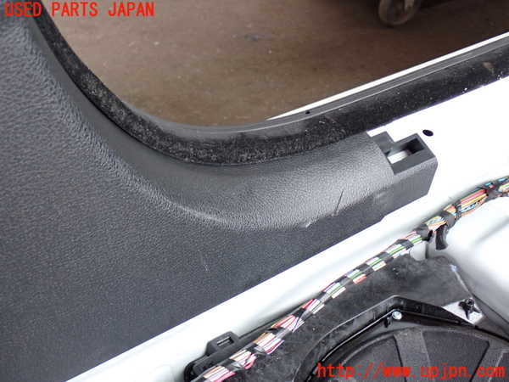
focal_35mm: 50
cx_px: 254
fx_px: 735
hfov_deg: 38.2
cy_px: 191
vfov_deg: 29.1
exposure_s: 1/50
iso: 400
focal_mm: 9.01
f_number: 3.2
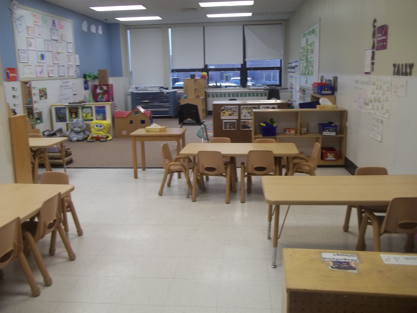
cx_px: 208
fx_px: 385
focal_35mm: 32
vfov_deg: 44.2
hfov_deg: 56.8
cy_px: 156
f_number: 2.9
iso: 72
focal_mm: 5.7
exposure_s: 1/30
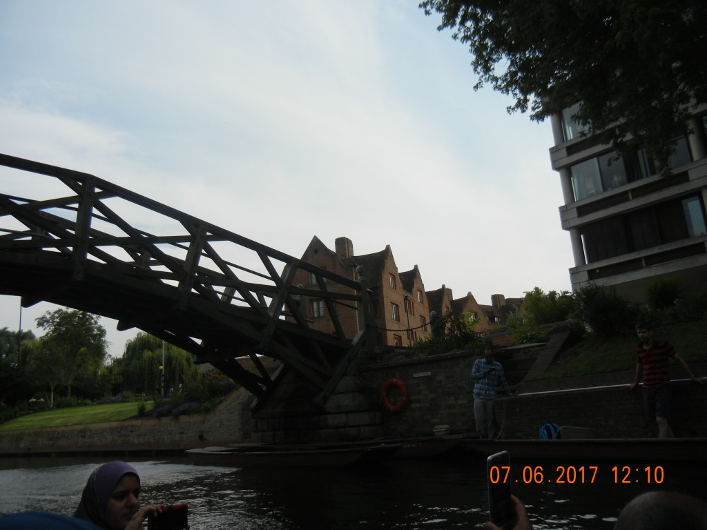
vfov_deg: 46.8
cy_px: 265
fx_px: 613
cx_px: 354
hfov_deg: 60.0
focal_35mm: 30
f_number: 7
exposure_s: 1/354
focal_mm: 5.4
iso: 160
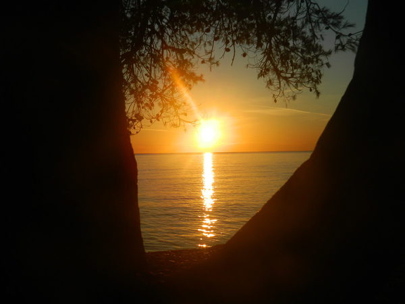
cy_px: 152
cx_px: 202
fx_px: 550
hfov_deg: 40.4
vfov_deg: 30.9
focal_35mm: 47
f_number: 10.2
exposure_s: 1/320
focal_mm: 8.4
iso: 80
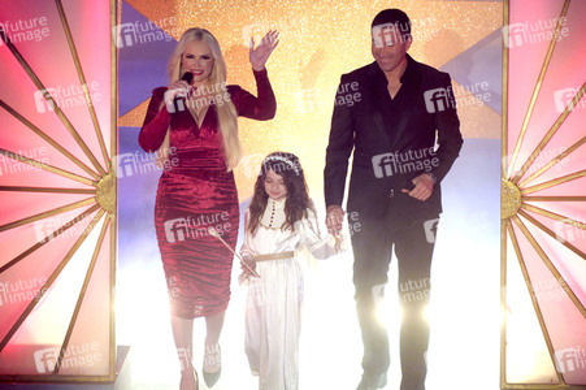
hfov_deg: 4.1
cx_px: 293
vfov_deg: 2.7
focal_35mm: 500
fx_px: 8133
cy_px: 195
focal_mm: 500
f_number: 5.6
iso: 12800
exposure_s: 1/500
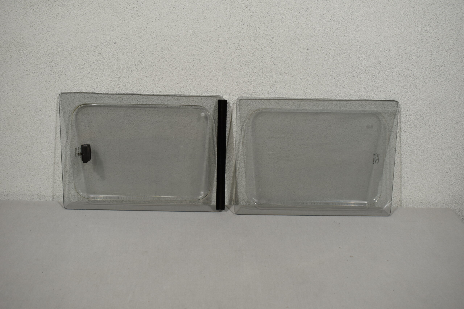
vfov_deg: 36.9
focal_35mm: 36
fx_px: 464
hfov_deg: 53.1
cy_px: 154
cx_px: 232
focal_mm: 24
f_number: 5.6
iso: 360
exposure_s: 1/125
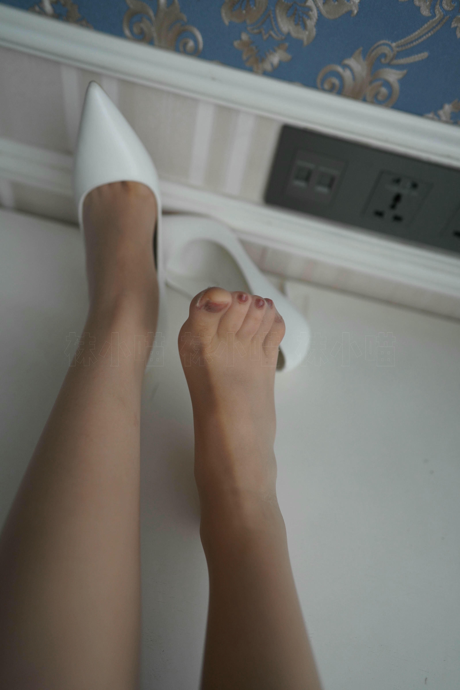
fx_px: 460
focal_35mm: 24
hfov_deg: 53.1
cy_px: 345
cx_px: 230
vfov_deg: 73.7
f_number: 2
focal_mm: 24
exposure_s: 1/1000
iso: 800
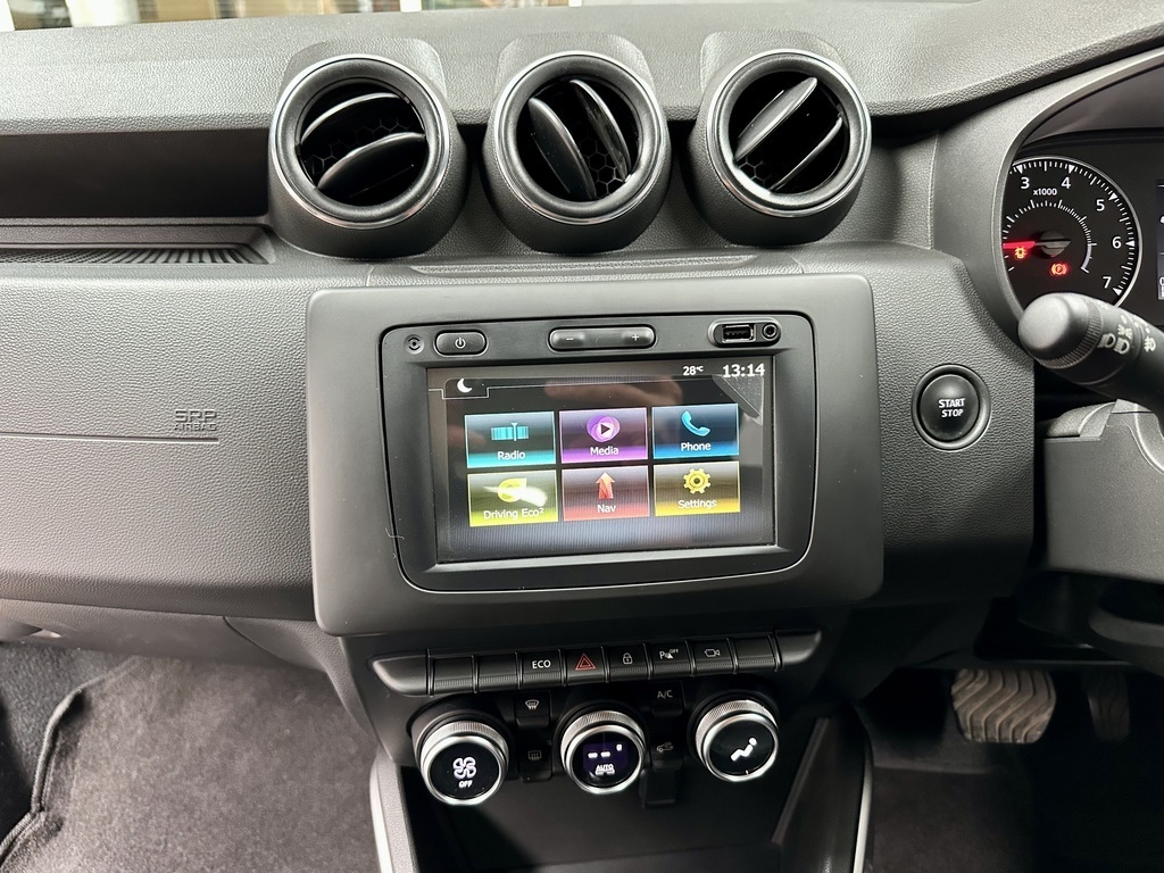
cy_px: 436
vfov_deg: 56.8
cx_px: 582
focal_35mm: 24
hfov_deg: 71.6
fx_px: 807
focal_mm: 6.86
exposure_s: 1/60
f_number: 1.78
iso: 500
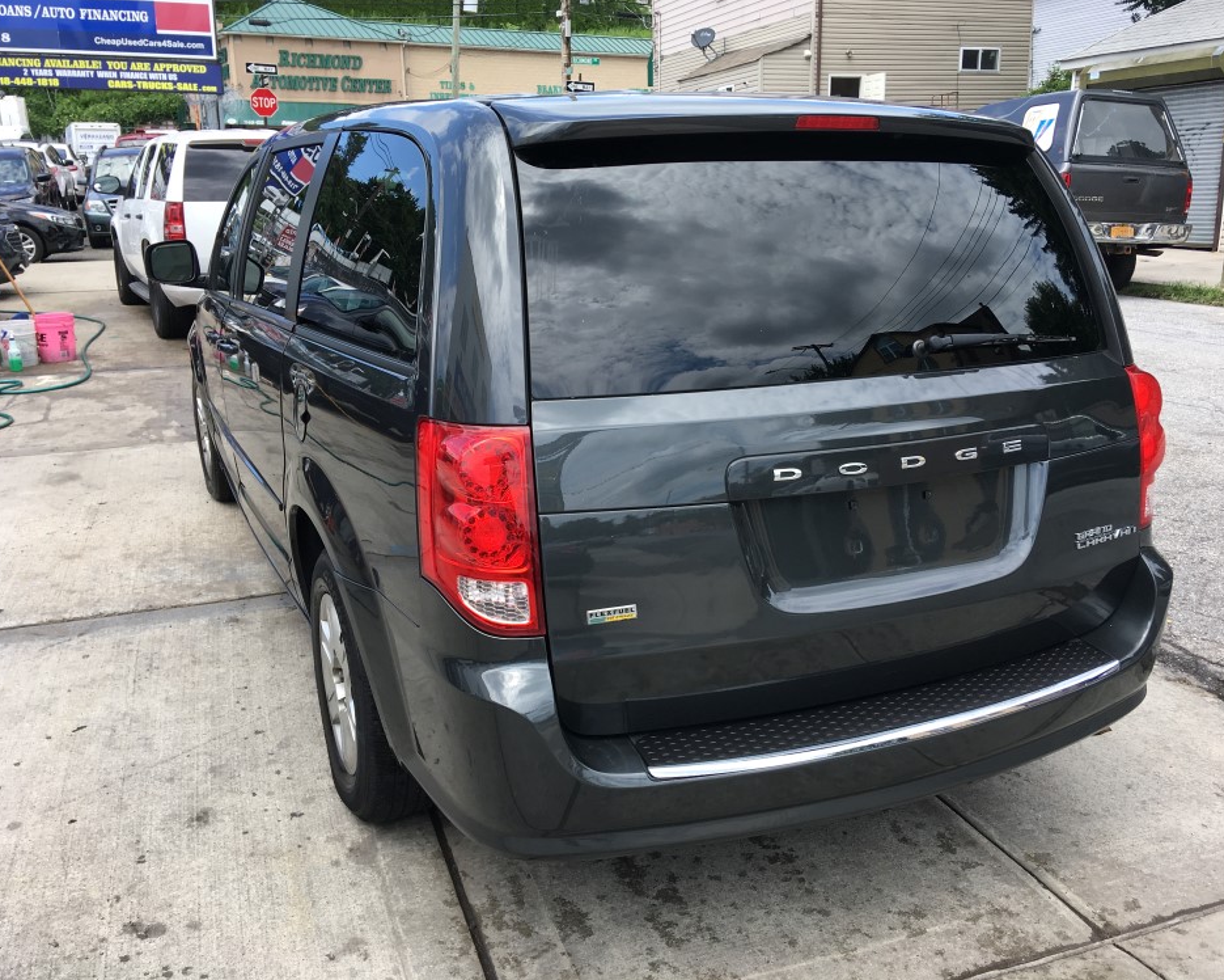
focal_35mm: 31
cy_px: 482
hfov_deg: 57.2
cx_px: 643
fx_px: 1123
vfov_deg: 47.1
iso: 25
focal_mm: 4.15
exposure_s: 1/487
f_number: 2.2
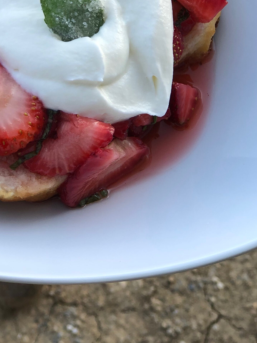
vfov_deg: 16.3
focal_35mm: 120
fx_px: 1188
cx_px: 84
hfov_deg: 12.3
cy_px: 50
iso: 25
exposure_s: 1/120
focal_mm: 6.6
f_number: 2.8
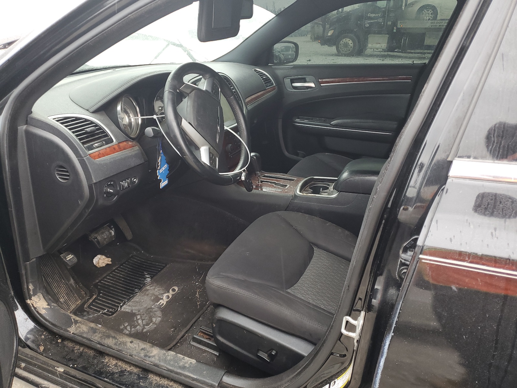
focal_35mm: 26
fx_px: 388
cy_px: 194
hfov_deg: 67.3
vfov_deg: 53.1
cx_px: 258
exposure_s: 1/120
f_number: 1.5
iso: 76
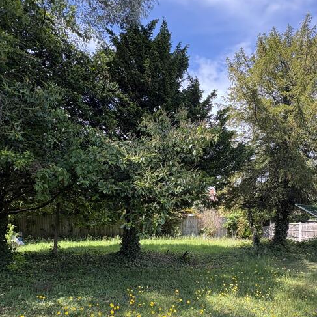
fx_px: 269
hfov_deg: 60.3
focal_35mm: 26
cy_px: 214
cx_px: 193
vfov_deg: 59.4
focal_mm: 2.22
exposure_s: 1/276
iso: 50
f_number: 2.2
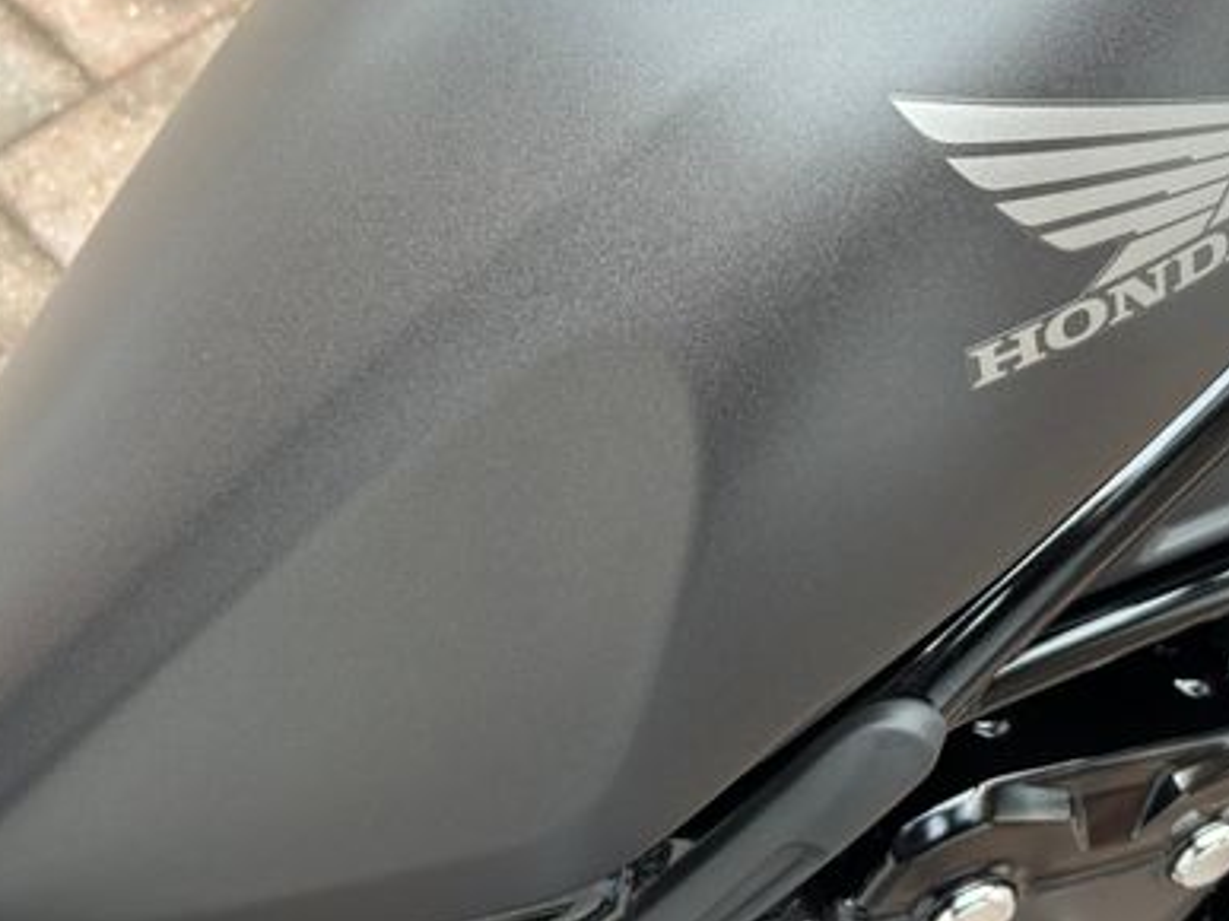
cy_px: 318
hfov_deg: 43.6
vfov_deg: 33.3
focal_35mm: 43
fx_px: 1526
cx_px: 740
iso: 125
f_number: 1.6
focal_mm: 5.96
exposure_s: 1/89
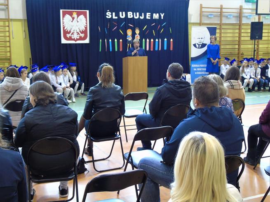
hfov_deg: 41.2
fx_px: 359
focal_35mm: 46
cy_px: 101
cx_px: 135
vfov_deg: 31.5
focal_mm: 8.2
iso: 400
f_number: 4.1
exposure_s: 1/8
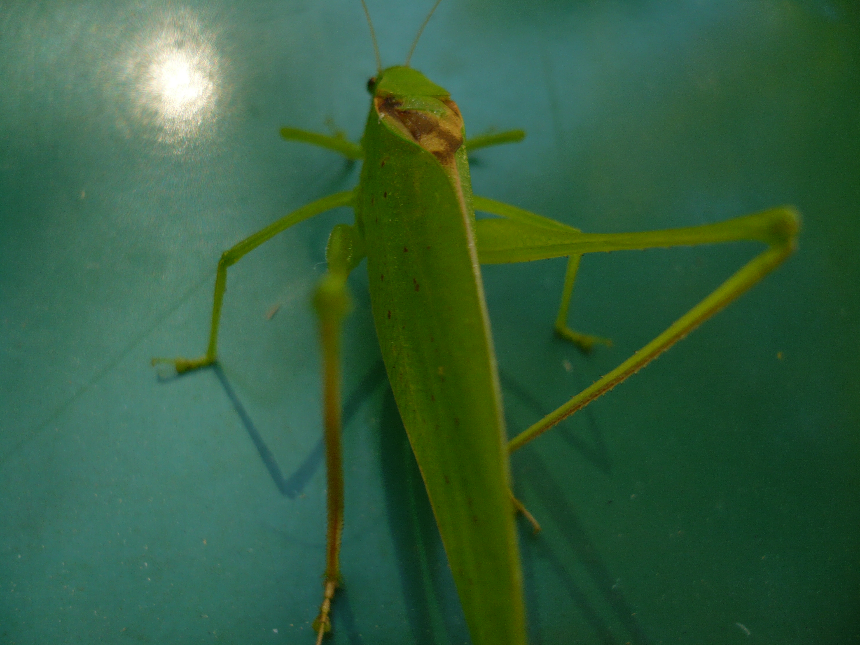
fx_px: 870
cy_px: 322
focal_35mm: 35
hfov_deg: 52.6
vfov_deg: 40.7
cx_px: 430
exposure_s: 1/160
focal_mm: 5.8
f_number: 2.8
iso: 100
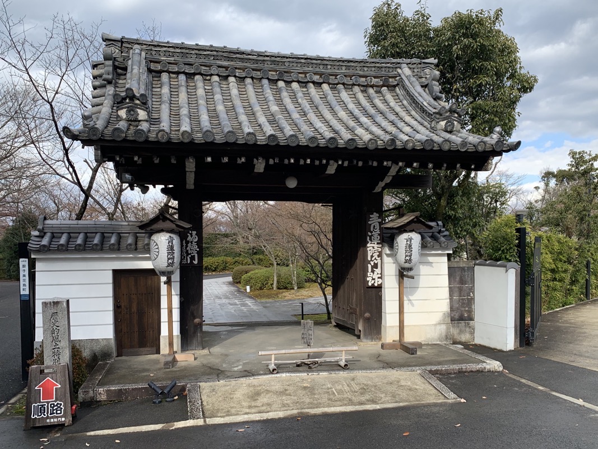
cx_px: 299
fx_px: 449
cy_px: 224
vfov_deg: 53.1
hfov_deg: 67.3
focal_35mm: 26
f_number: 1.8
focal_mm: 4.25
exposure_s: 1/1299
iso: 25
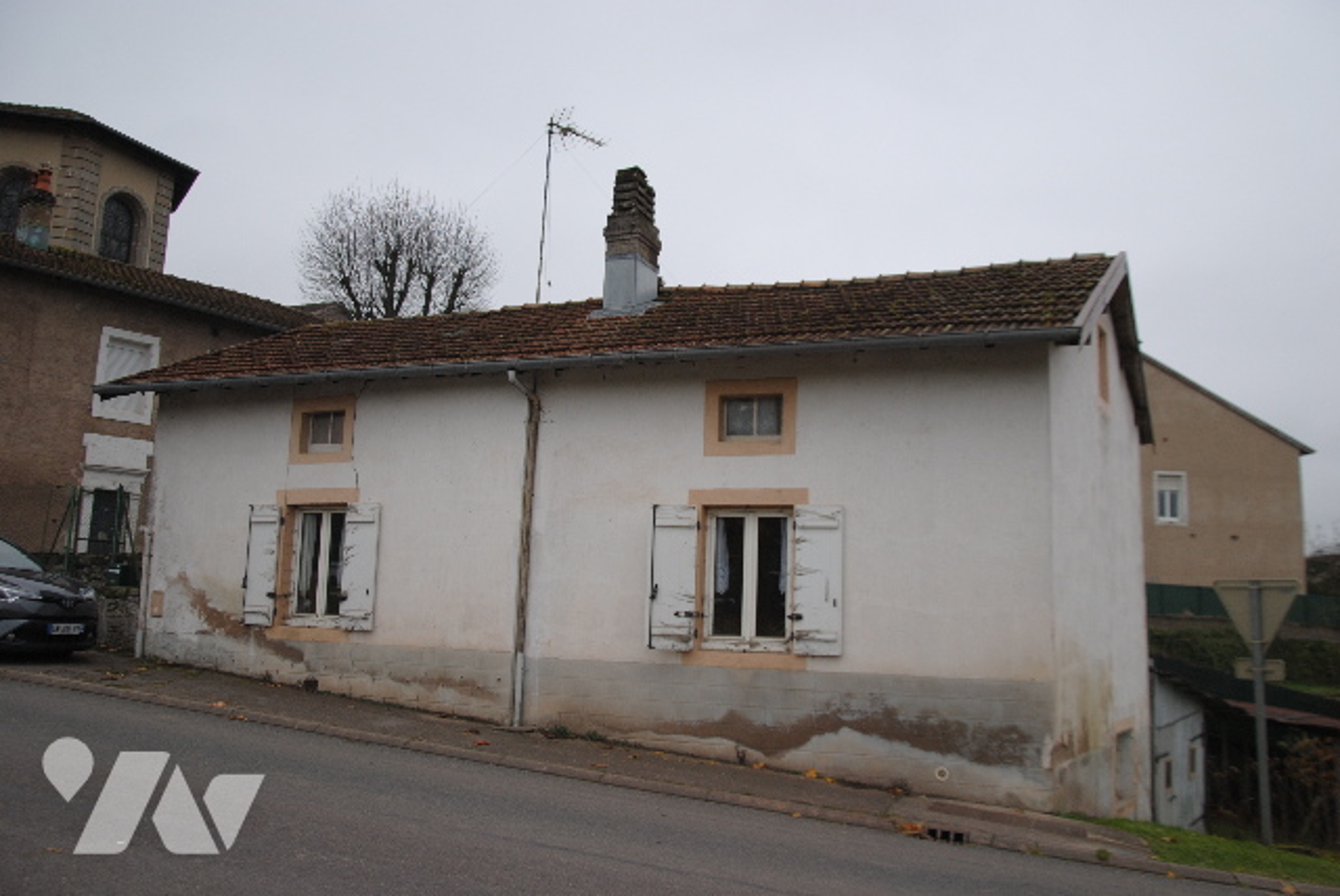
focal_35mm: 32
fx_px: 1174
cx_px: 670
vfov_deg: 41.8
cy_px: 448
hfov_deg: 59.4
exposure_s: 1/250
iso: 200
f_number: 3.8
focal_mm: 21
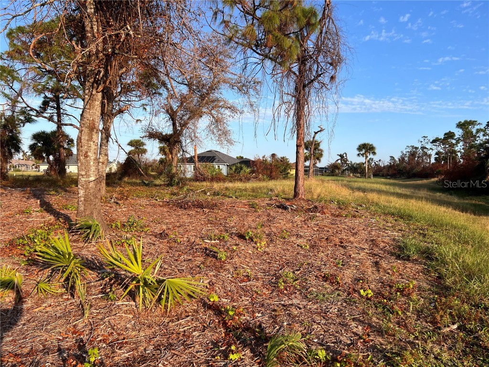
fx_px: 367
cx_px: 244
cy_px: 184
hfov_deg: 67.3
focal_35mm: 26
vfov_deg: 53.1
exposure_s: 1/2353
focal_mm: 5.7
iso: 50
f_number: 1.5
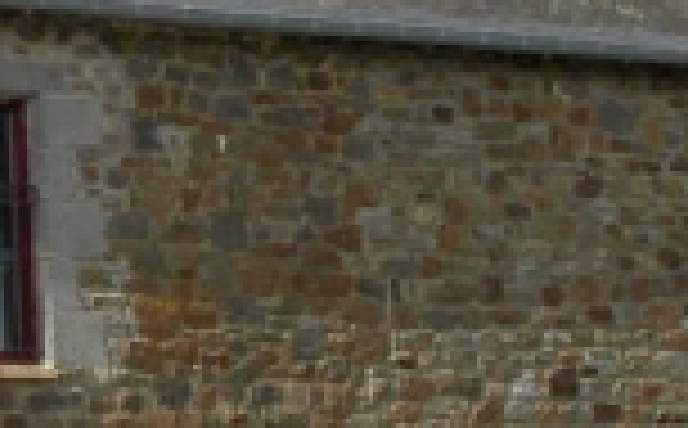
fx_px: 3369
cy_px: 252
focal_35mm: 180
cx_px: -238
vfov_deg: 7.3
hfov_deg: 11.3
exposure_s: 1/278
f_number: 7.5
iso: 100
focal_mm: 7.85
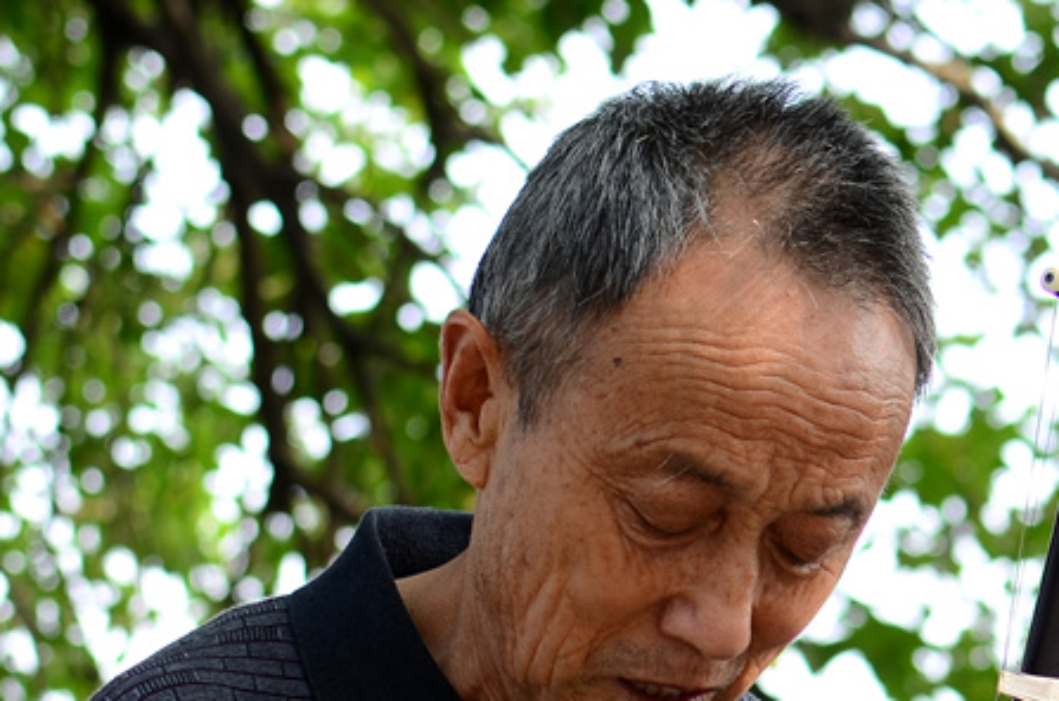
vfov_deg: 8.4
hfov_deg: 12.9
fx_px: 4682
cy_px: 978
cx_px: 641
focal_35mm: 160
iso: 100
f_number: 2.8
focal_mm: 35
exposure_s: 1/160
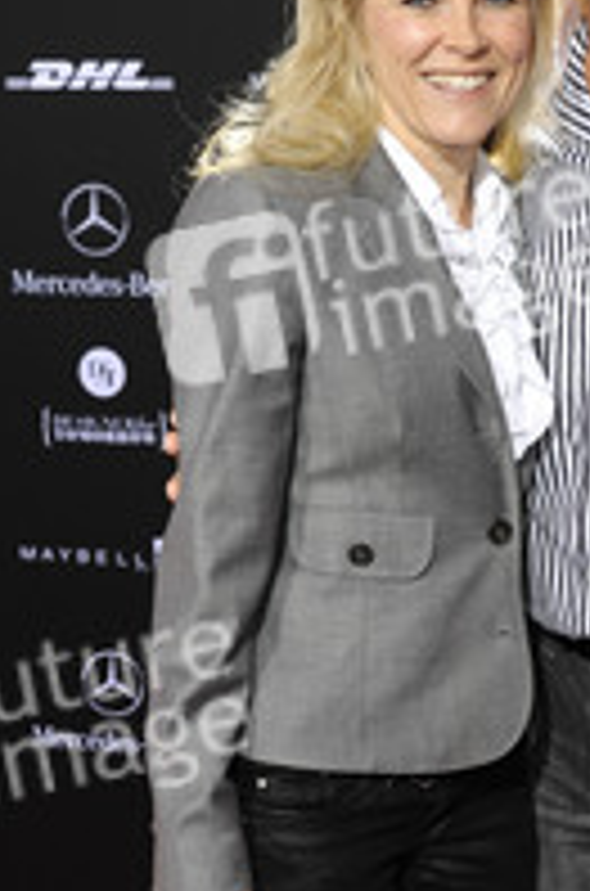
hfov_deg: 15.8
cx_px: 509
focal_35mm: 85
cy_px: 504
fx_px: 2100
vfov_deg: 24.0
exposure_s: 1/160
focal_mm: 42
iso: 640
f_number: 5.6
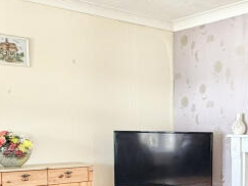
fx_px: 422
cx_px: 235
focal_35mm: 59
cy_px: 182
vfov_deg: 23.8
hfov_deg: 30.9
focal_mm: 2.22
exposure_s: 1/100
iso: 160
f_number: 2.2
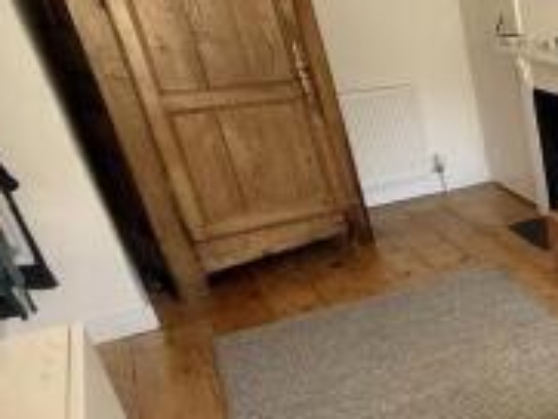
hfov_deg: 28.8
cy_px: 254
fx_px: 726
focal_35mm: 45
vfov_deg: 32.1
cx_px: 815
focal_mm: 2.22
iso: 125
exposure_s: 1/99
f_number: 2.2
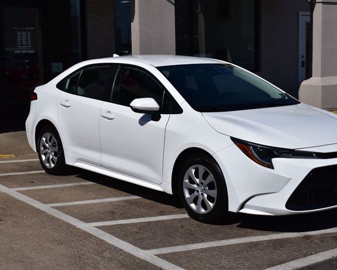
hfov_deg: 29.1
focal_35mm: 65
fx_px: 648
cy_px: 134
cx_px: 174
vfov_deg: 23.5
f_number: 13
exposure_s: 1/1000
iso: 200
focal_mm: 38
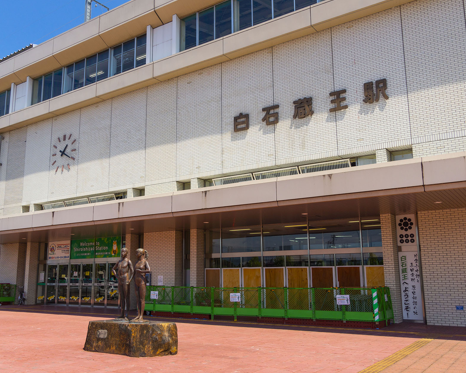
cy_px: 184
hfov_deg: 57.1
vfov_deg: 47.1
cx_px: 218
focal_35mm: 31
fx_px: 428
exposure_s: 1/320
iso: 100
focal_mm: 18
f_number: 8
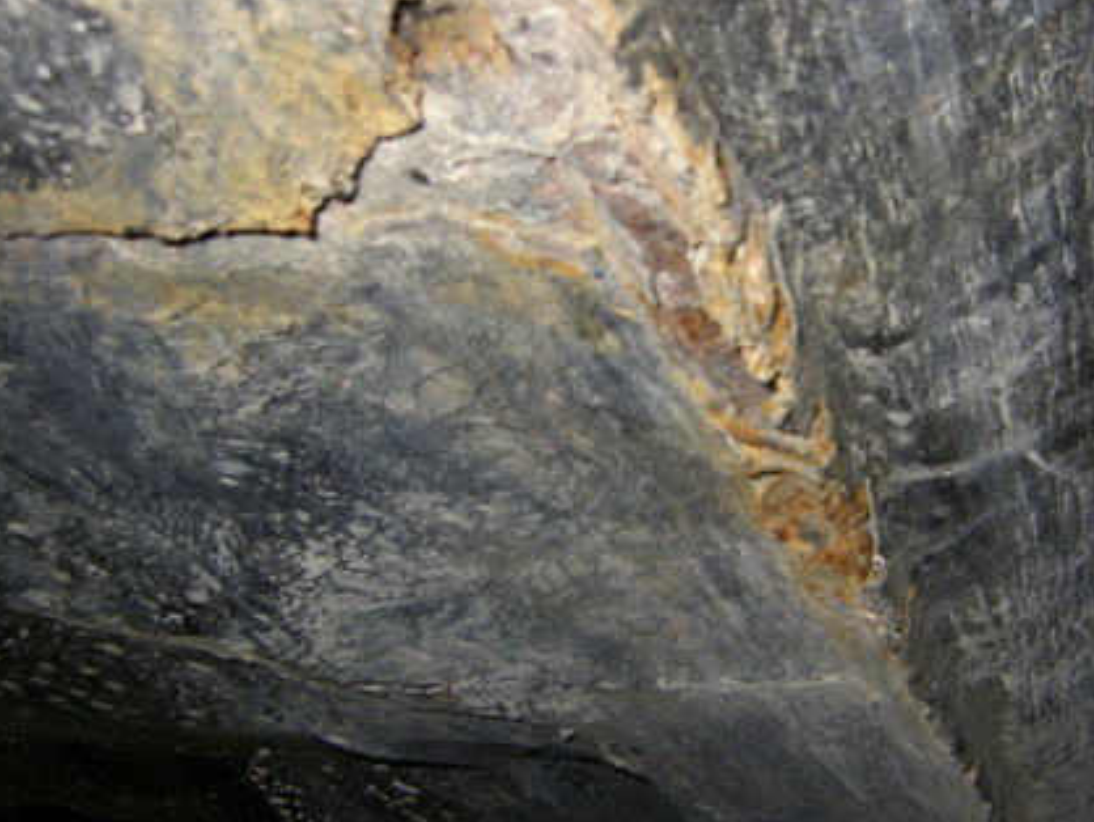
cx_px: 699
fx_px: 1644
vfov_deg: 28.1
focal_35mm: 52
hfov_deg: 36.5
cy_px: 408
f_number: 2.8
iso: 100
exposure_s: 1/60
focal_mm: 5.6
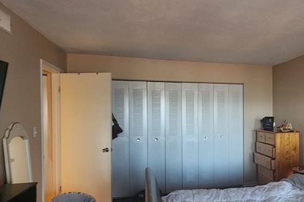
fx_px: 245
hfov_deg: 58.8
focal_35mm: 29
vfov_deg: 44.9
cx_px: 243
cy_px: 112
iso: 320
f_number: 2.2
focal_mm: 2.2
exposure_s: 1/30
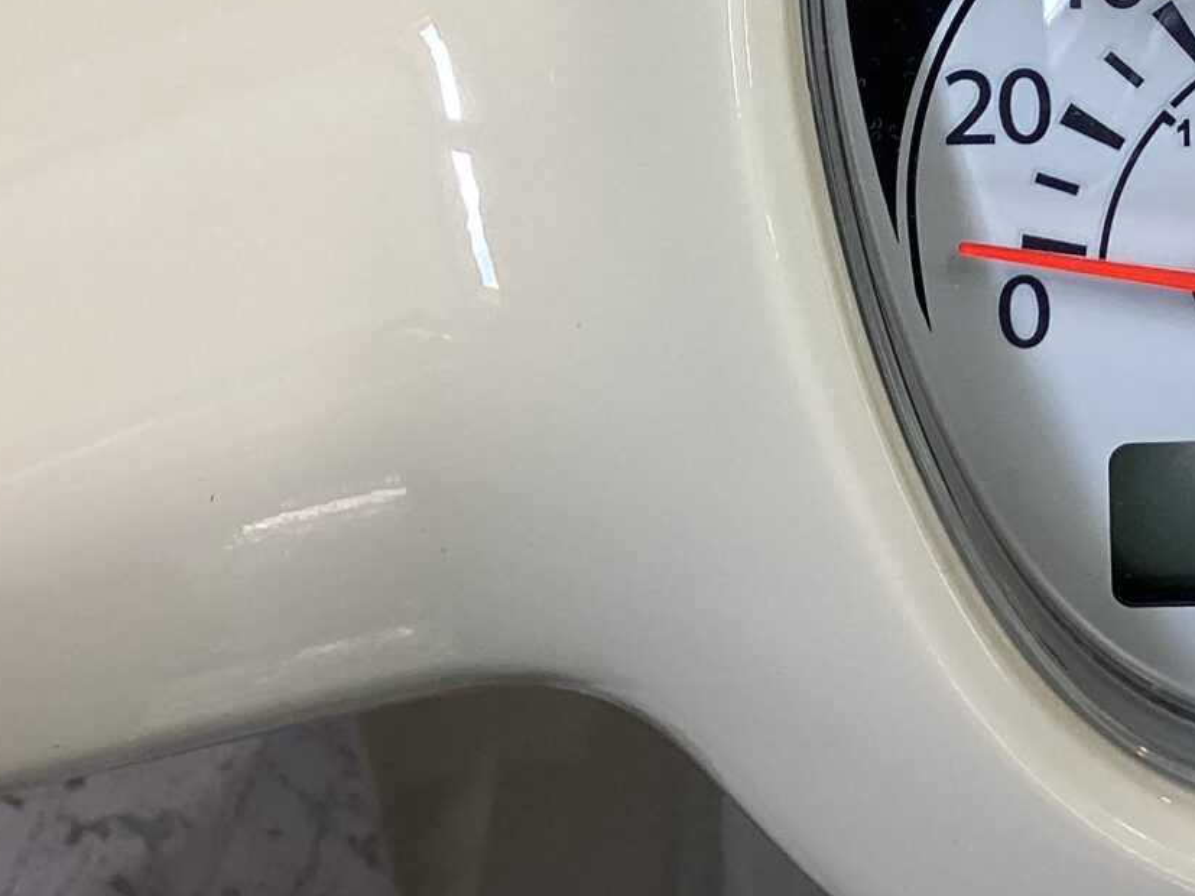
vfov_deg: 19.9
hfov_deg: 25.4
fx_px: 2485
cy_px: 30
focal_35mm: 72
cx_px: 1250
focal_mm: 3.3
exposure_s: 1/120
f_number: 2.4
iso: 64
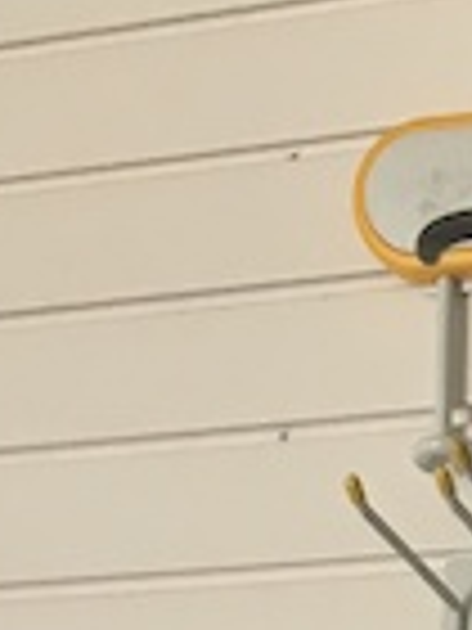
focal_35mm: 166
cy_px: 1768
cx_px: 922
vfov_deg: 9.7
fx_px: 3018
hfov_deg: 8.5
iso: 50
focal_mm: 4.15
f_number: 2.2
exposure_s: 1/30
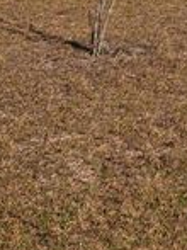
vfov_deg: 15.6
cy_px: -195
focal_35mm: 109
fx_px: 786
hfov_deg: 11.9
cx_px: 388
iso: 50
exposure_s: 1/2710
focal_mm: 5.23
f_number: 1.8
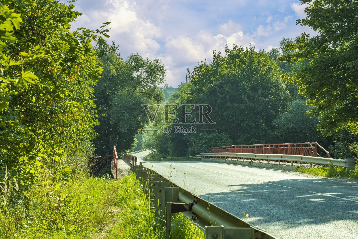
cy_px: 120
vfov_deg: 18.2
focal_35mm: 75
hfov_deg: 27.0
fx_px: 746
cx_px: 179
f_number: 8
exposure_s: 1/320
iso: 100
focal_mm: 50
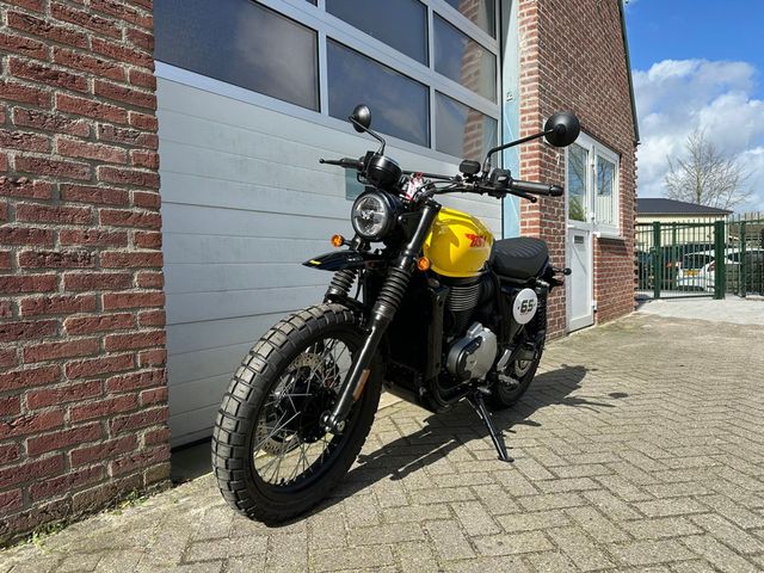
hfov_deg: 71.6
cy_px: 286
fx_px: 530
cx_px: 382
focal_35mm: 24
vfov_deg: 56.8
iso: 80
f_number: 1.78
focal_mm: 6.86
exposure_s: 1/3058
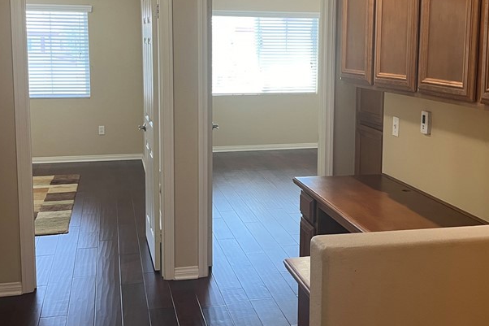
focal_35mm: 46
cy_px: 112
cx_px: 277
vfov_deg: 29.1
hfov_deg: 42.7
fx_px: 625
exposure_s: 1/60
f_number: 1.5
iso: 100
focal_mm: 5.7
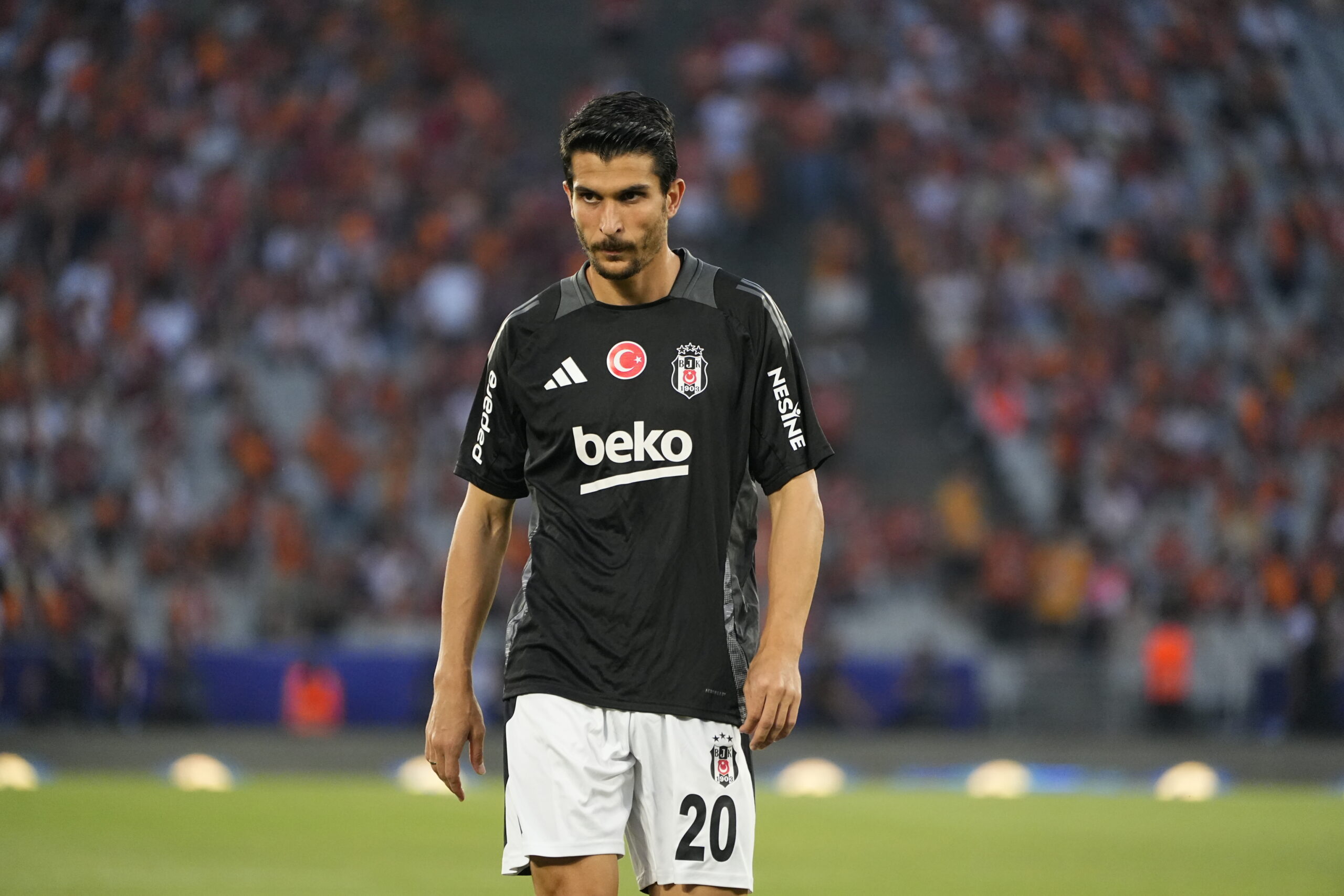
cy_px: 448
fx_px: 14933
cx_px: 672
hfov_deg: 5.2
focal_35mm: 400
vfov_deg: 3.4
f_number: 5.6
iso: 5000
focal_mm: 400
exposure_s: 1/800
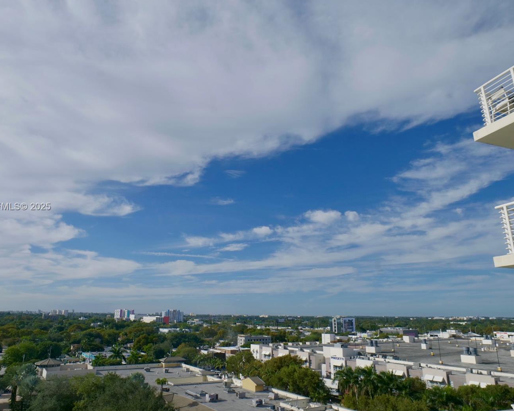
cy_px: 207
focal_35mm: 23
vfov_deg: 60.9
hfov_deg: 72.5
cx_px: 243
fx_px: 350
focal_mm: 20
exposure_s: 1/1000
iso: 400
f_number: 11
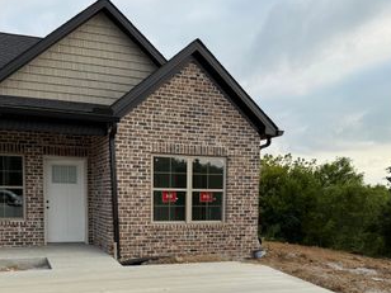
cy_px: 231
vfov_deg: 35.7
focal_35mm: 39
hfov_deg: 47.9
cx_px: 193
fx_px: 441
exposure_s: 1/1139
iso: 80
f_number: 1.78
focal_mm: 6.76
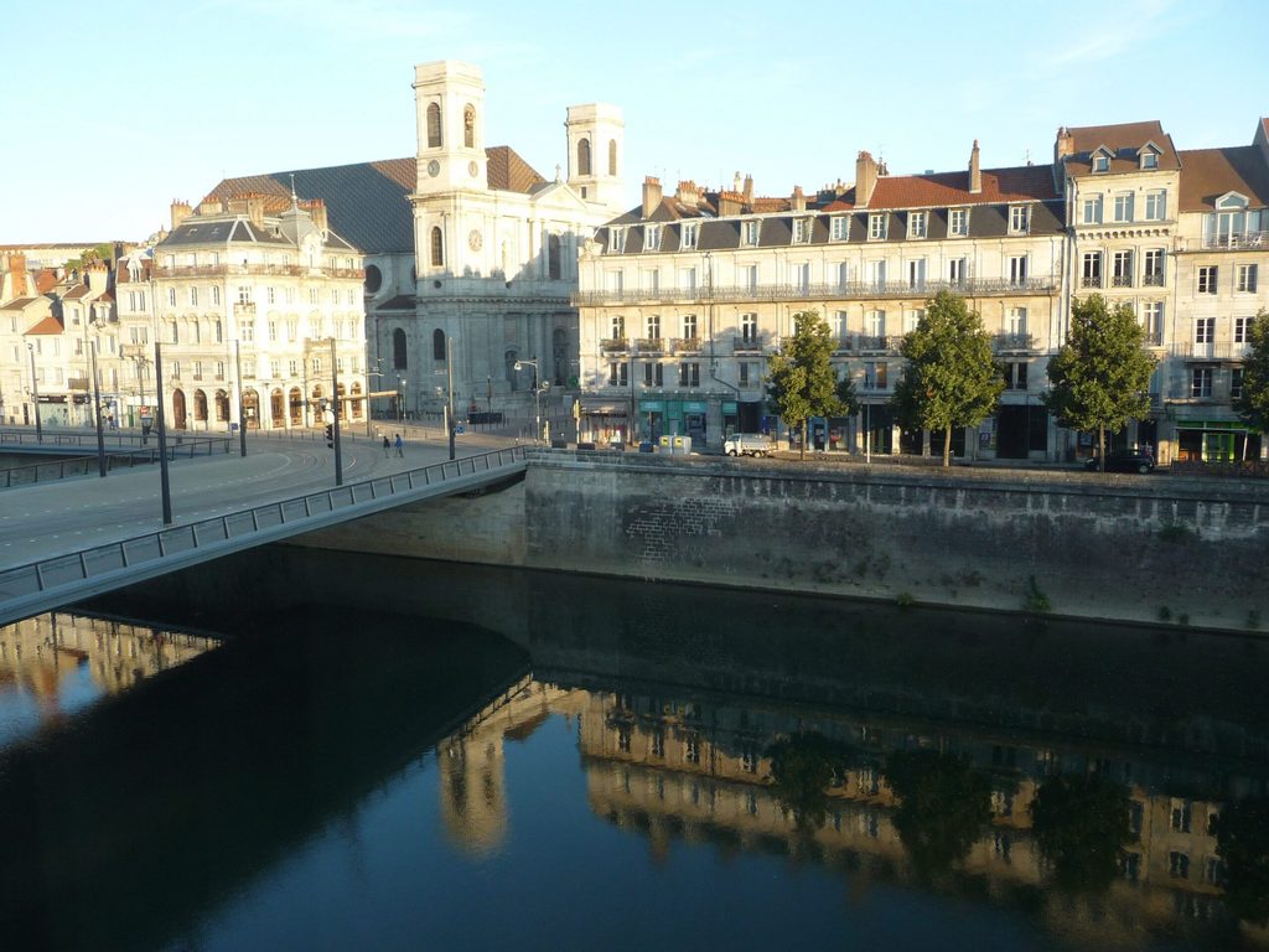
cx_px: 634
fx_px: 1100
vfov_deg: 46.8
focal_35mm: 30
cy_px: 476
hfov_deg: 60.0
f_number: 3.4
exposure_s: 1/125
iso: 100
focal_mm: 5
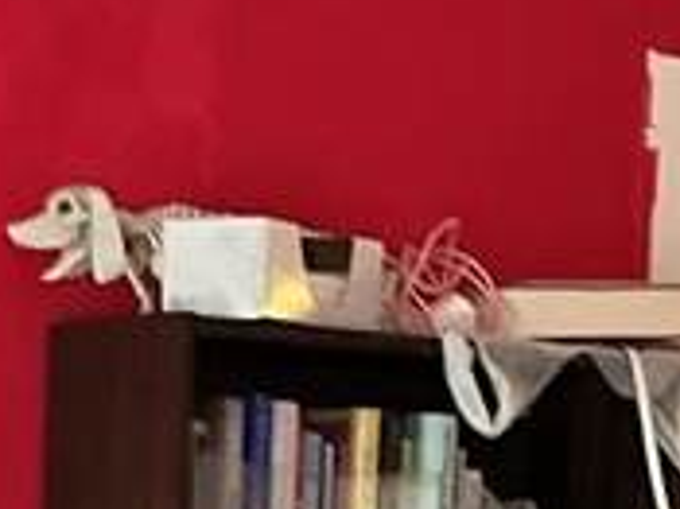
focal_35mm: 190
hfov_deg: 10.4
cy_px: 1243
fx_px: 3730
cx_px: 319
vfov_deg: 7.3
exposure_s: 1/40
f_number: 1.6
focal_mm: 5.1
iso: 640
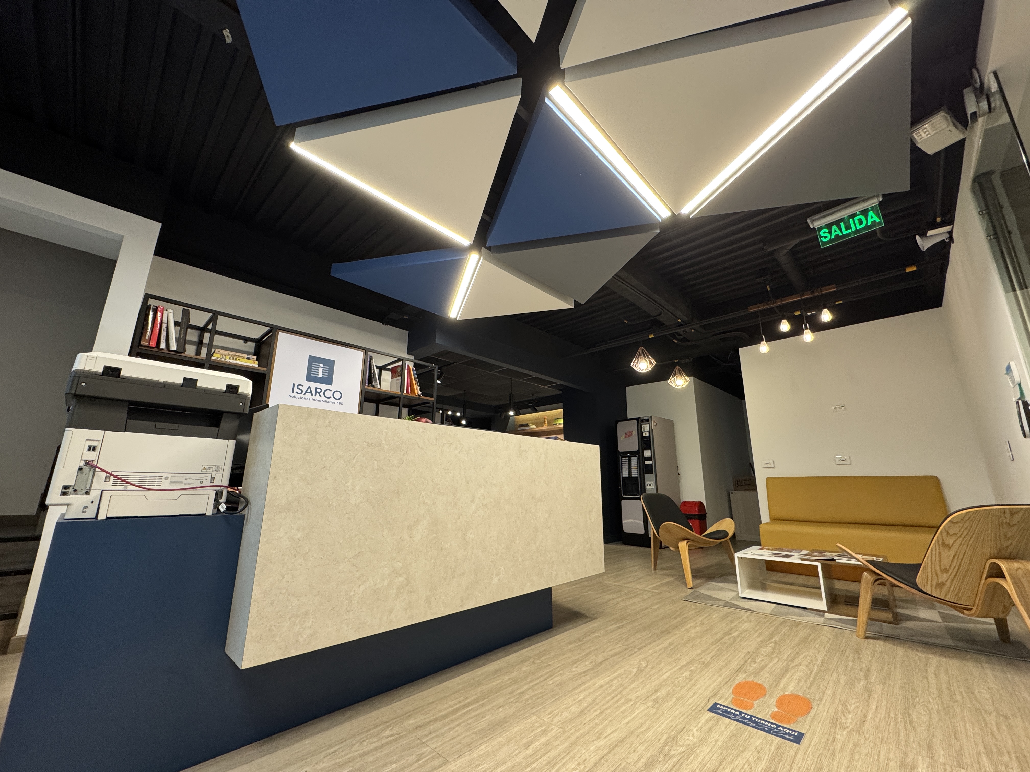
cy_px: 386
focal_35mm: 14
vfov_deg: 85.7
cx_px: 515
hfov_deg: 102.1
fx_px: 417
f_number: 2.2
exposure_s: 1/60
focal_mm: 2.22
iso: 200
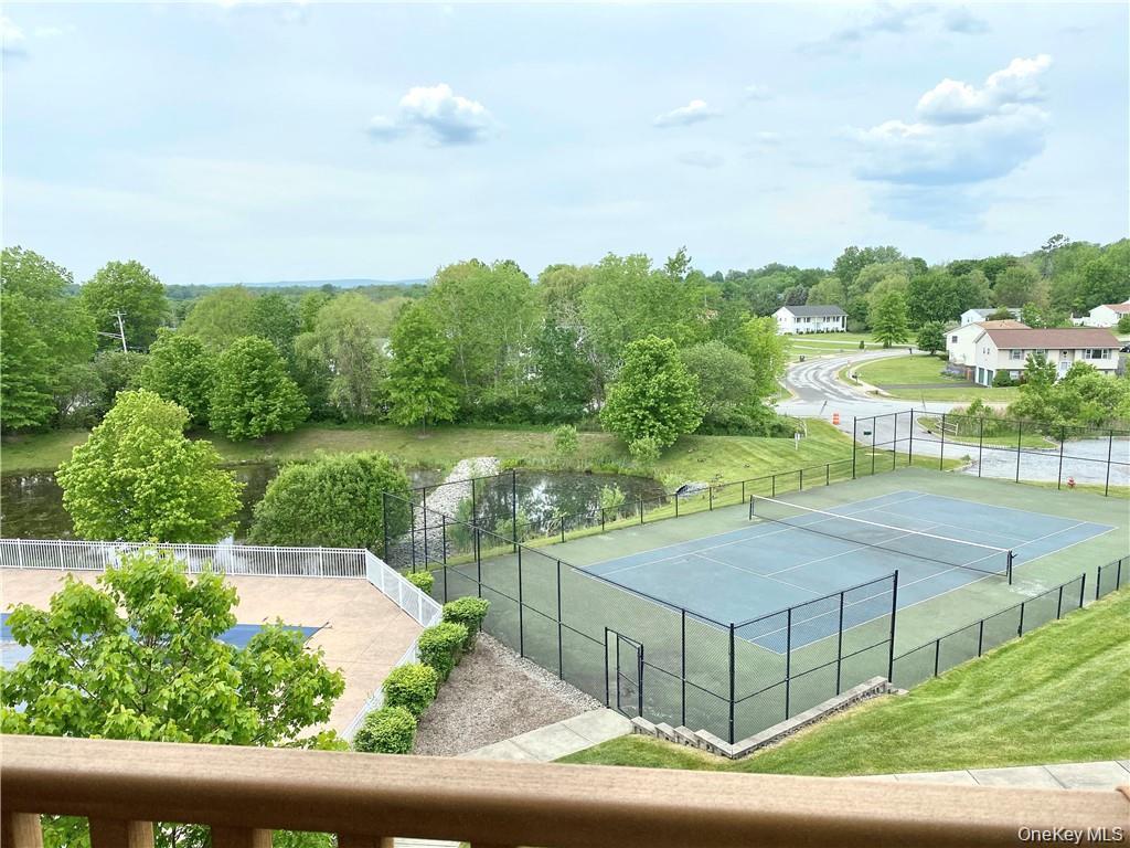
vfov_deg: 53.1
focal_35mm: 26
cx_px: 565
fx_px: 849
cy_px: 424
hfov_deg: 67.3
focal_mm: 4.25
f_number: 1.8
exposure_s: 1/2755
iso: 32
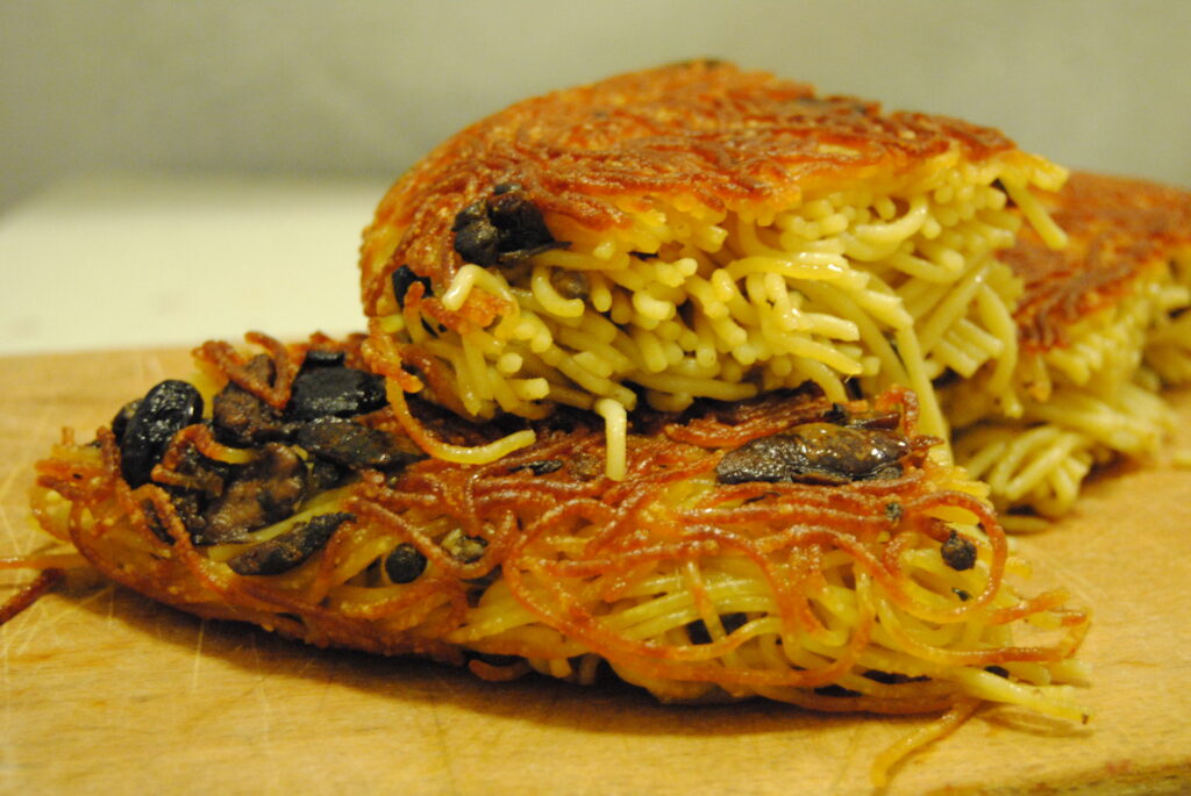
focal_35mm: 69
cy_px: 398
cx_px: 596
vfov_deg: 19.8
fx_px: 2285
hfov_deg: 29.2
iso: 1600
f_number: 5.3
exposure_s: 1/13
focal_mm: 46
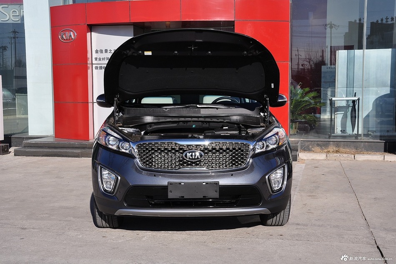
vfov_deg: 25.7
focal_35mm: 52
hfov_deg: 37.9
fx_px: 577
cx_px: 198
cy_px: 132
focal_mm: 35
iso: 200
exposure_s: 1/200
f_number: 7.1
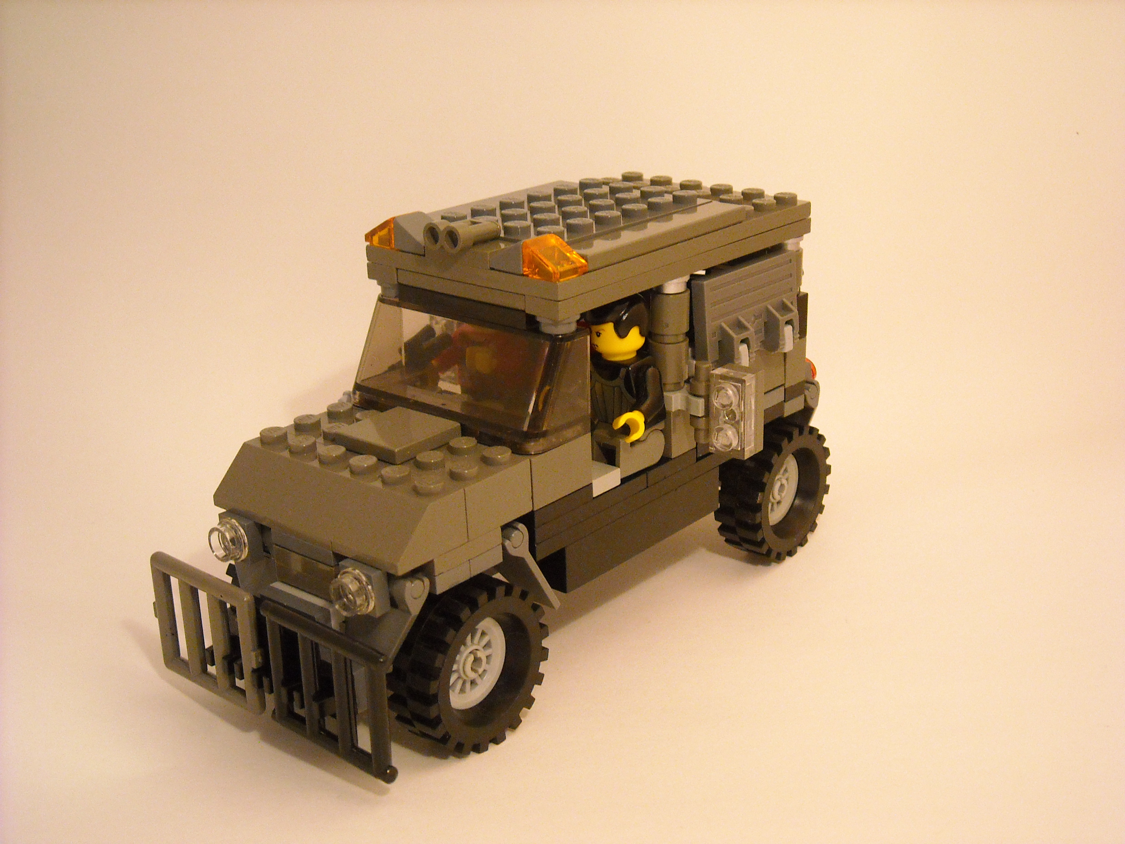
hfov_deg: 38.9
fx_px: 1592
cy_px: 422
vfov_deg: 29.7
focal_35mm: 49
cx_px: 562
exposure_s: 1/52
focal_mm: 7.92
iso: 400
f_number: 3.2
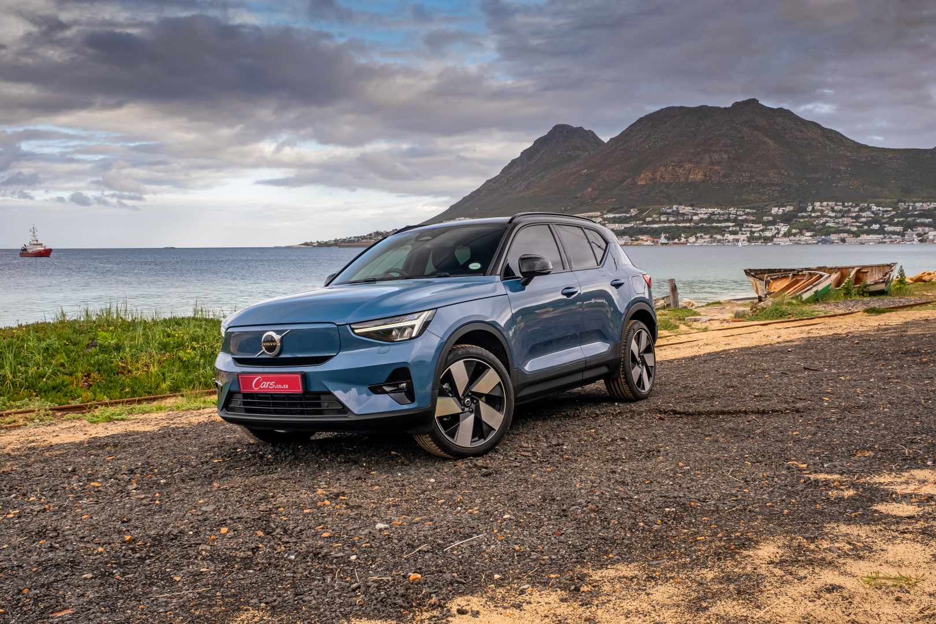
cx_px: 468
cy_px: 312
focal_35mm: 34
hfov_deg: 55.8
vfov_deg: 38.9
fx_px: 884
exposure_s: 1/15
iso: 640
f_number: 16
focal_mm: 22.7
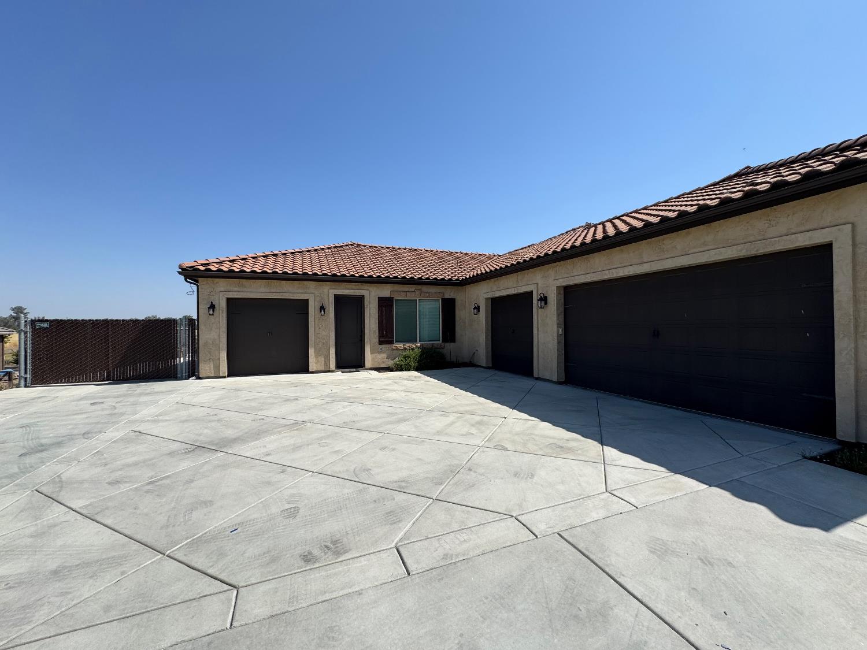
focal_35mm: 14
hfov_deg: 102.1
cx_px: 434
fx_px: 351
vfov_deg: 85.7
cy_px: 325
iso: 50
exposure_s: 1/2494
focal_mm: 2.22
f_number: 2.2
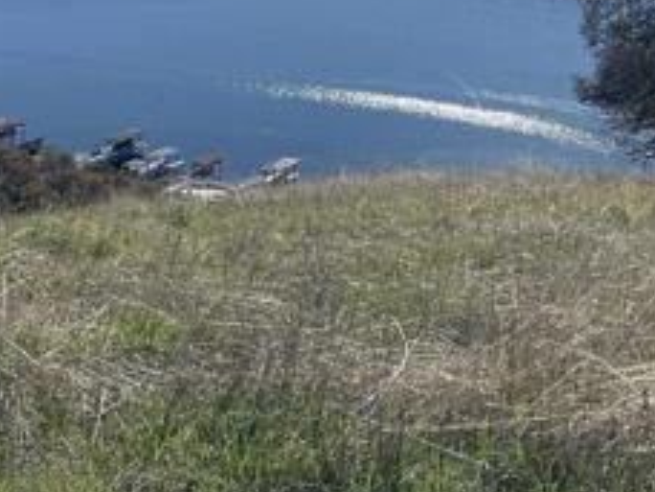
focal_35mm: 73
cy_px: -138
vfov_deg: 18.8
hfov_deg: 26.2
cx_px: 531
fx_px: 1381
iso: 50
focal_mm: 5.1
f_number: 1.6
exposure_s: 1/6897
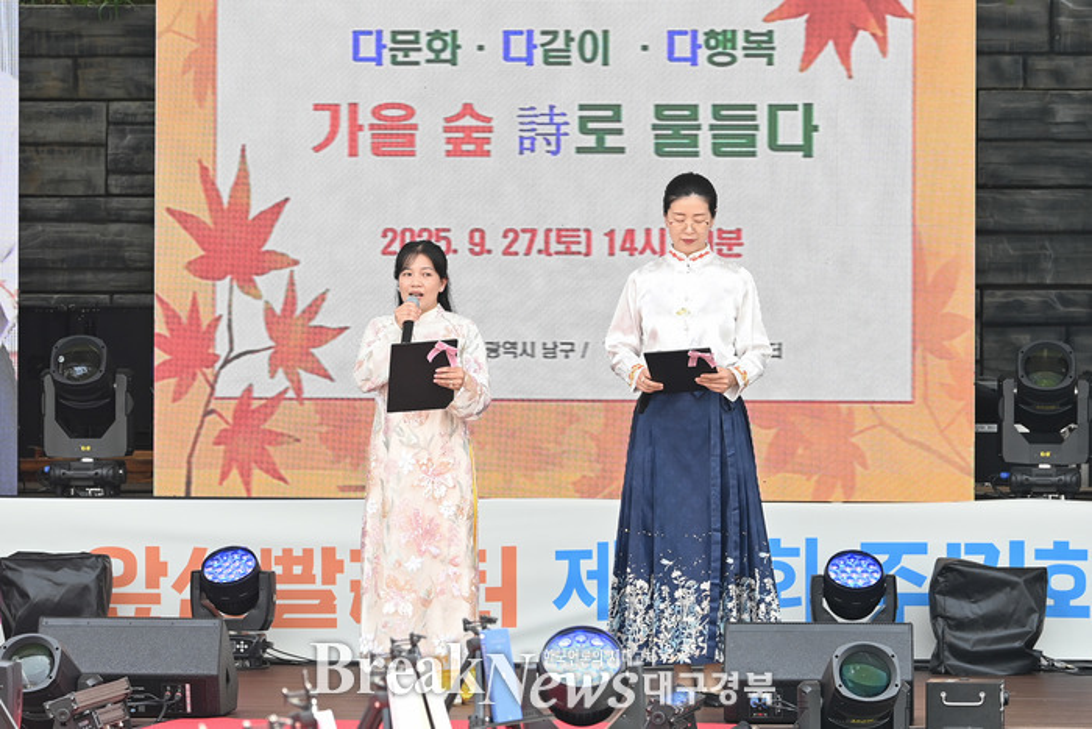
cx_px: 546
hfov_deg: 17.1
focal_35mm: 120
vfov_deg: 11.4
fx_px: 3641
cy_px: 364
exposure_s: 1/160
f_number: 5
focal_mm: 120
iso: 160
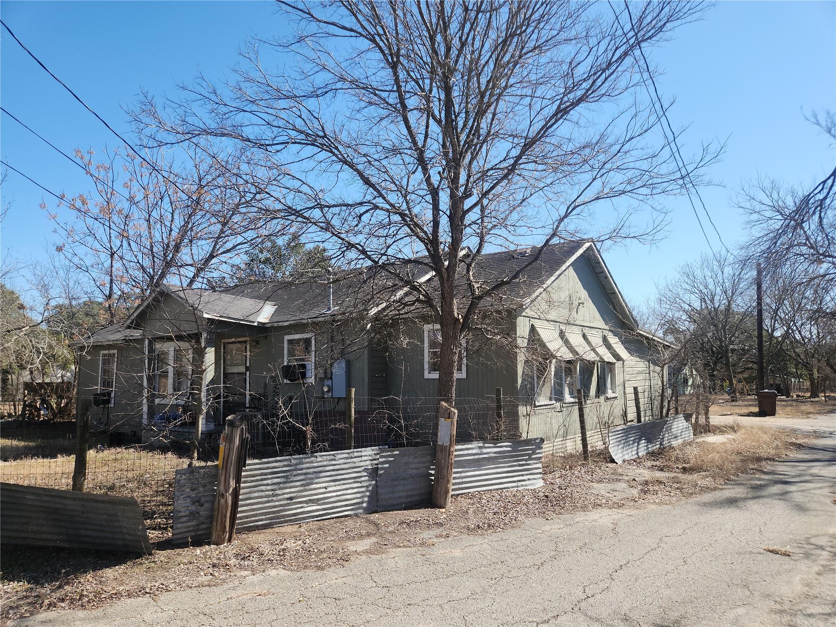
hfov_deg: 73.9
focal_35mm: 23
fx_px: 555
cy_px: 314
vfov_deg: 58.9
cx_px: 418
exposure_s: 1/885
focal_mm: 5.4
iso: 20
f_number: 1.8
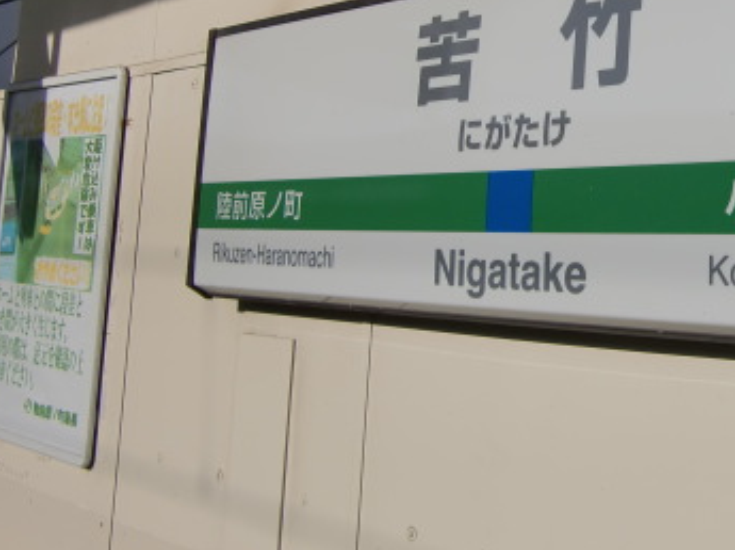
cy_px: 149
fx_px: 1103
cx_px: 652
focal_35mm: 52
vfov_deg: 27.7
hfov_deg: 34.9
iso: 64
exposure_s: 1/800
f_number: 7
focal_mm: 4.9
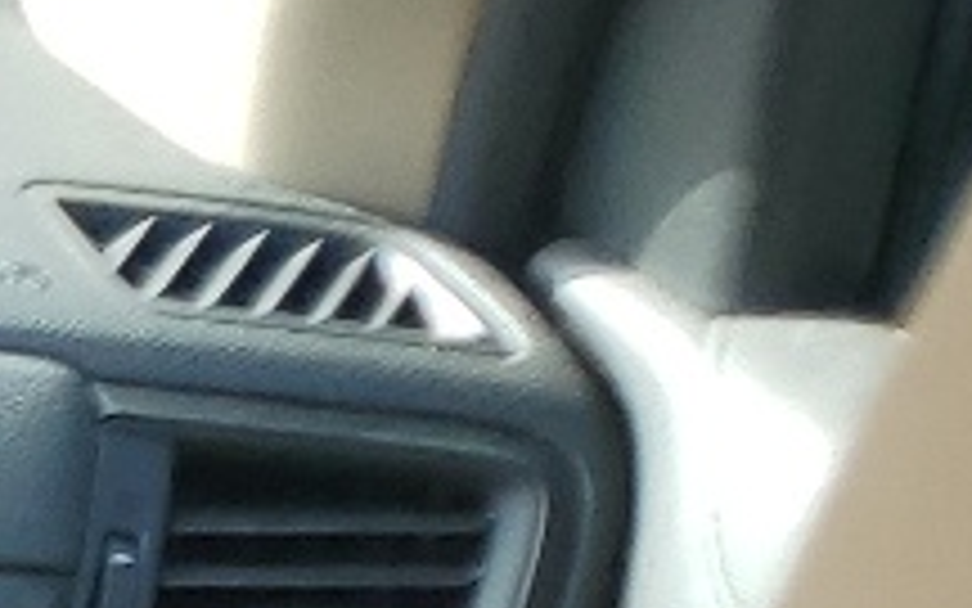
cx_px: -2452
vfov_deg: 5.9
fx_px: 5404
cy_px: 1928
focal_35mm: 204
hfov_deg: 8.0
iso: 50
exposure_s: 1/175
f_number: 1.5
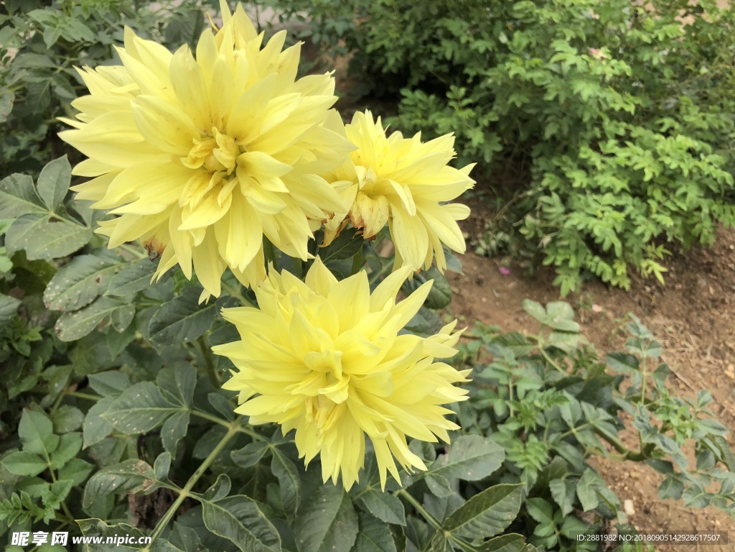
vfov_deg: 49.7
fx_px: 595
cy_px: 276
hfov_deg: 63.4
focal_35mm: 28
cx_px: 368
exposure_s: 1/1656
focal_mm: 3.99
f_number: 1.8
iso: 20
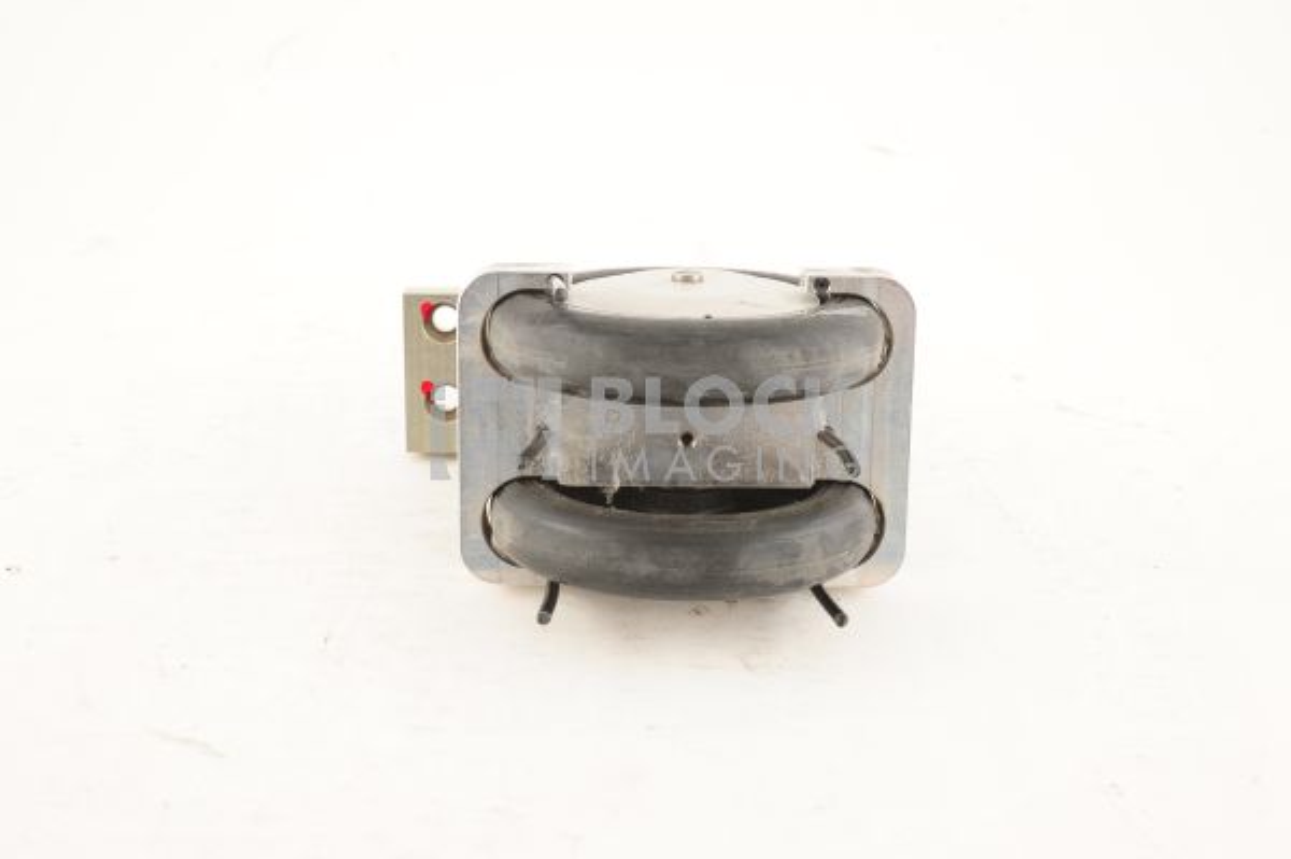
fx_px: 1792
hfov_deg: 39.6
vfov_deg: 26.9
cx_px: 646
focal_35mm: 50
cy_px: 430
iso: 1600
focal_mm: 50
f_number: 10
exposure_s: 1/125
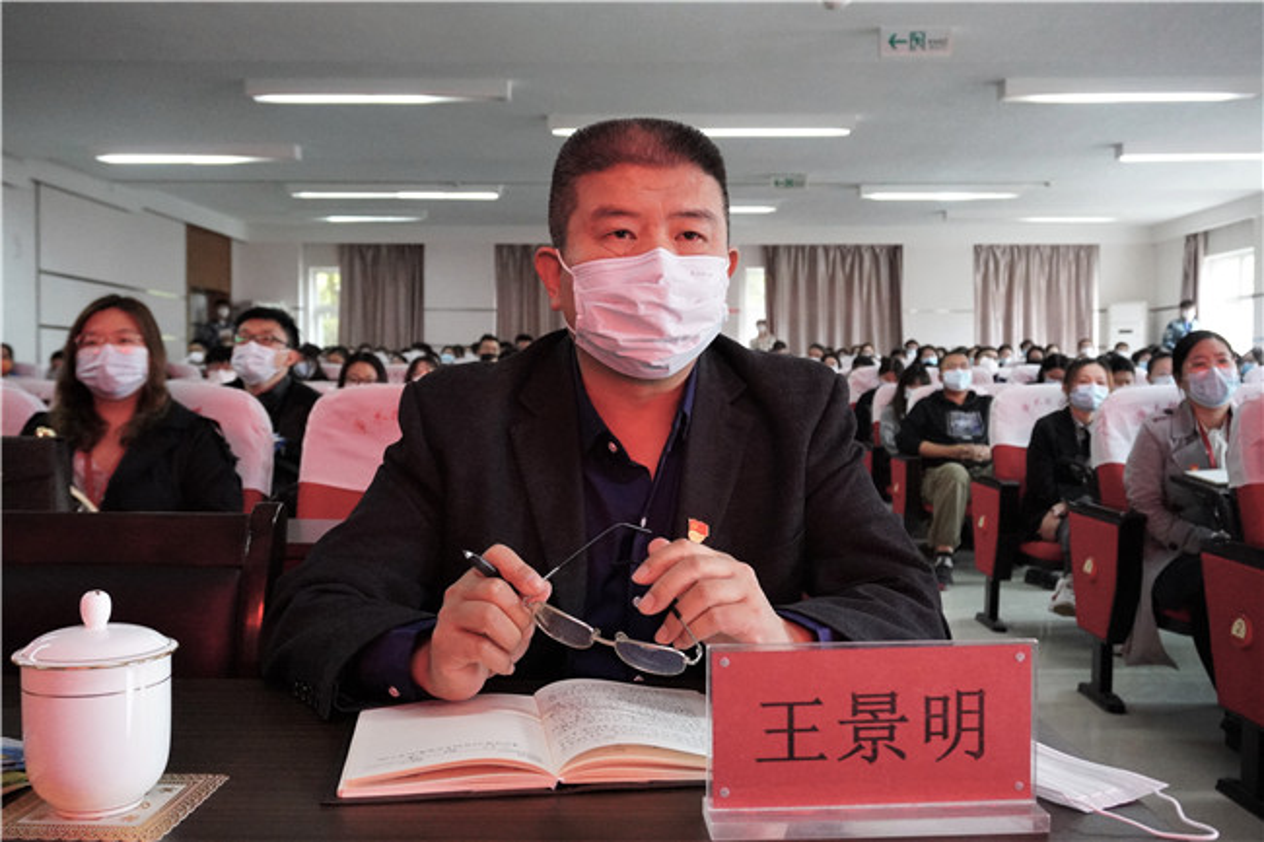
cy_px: 421
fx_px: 1158
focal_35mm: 33
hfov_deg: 57.2
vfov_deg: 39.9
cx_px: 632
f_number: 5.6
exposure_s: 1/100
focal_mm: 22
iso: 6400
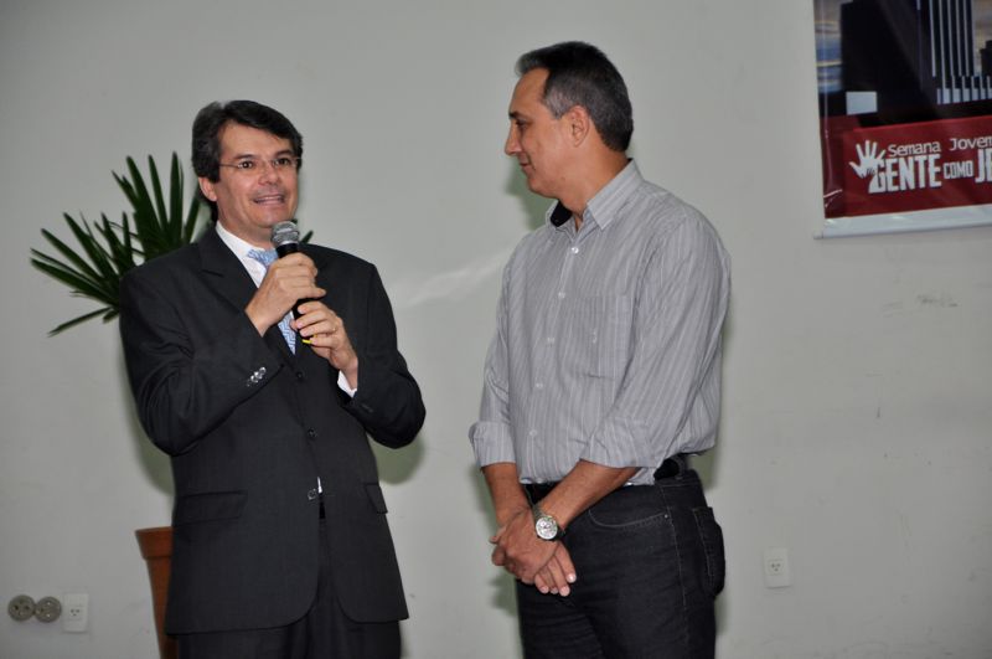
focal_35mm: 158
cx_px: 496
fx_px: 4334
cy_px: 330
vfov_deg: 8.7
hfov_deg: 13.1
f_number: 6.3
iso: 400
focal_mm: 105
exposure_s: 1/60
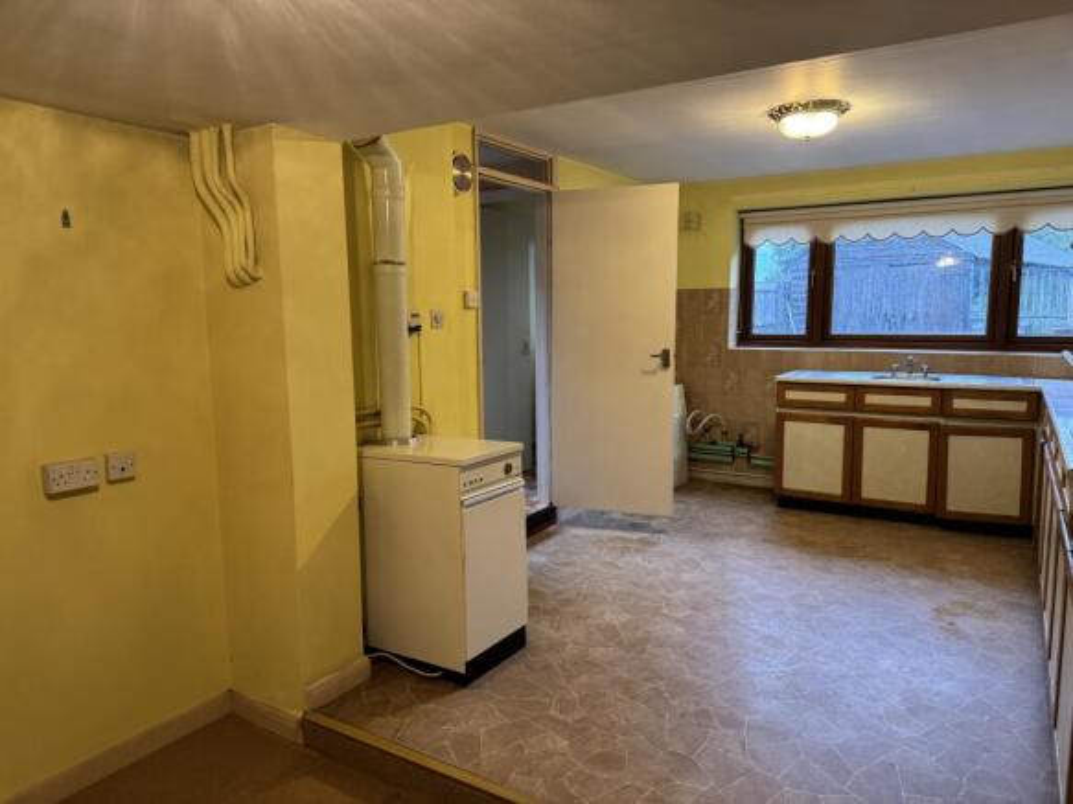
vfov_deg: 56.8
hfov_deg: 71.6
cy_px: 402
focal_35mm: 24
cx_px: 536
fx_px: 744
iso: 320
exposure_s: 1/50
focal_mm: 6.76
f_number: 1.78
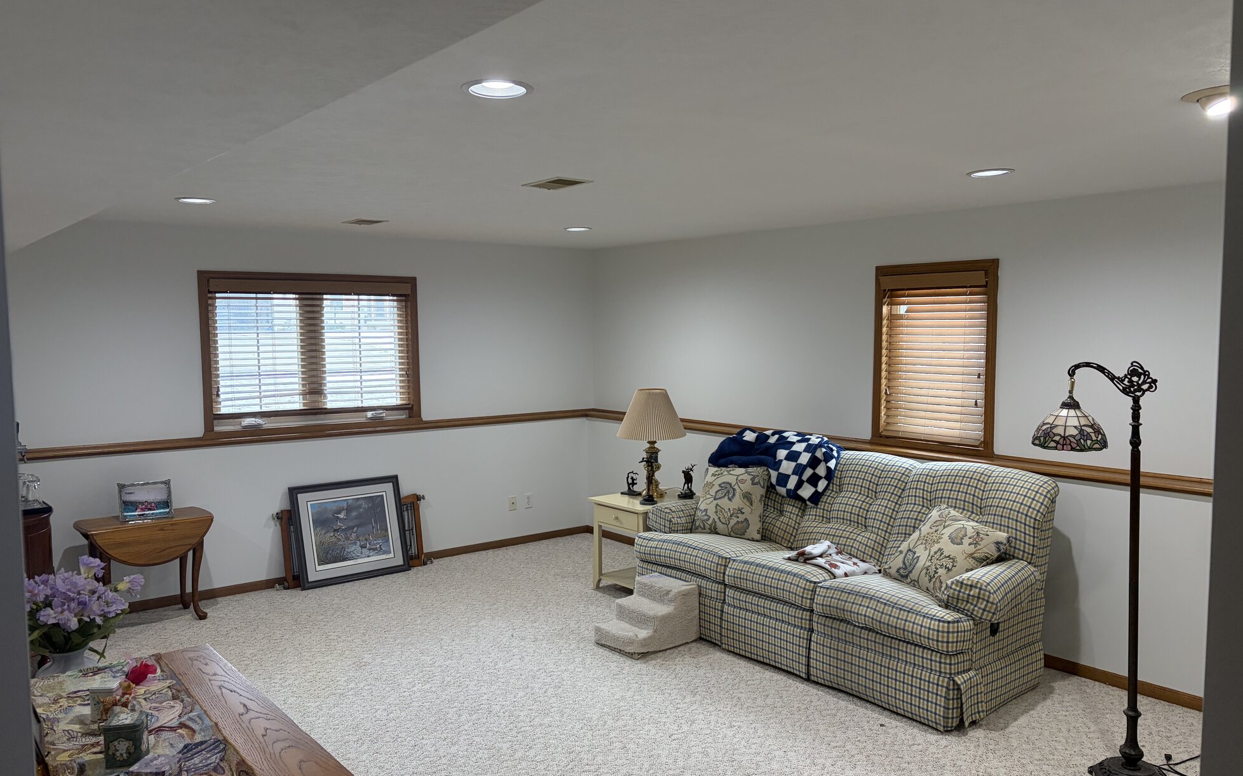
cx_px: 628
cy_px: 399
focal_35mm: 28
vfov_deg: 44.5
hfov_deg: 66.5
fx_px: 948
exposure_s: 1/60
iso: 160
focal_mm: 5.96
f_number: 1.6
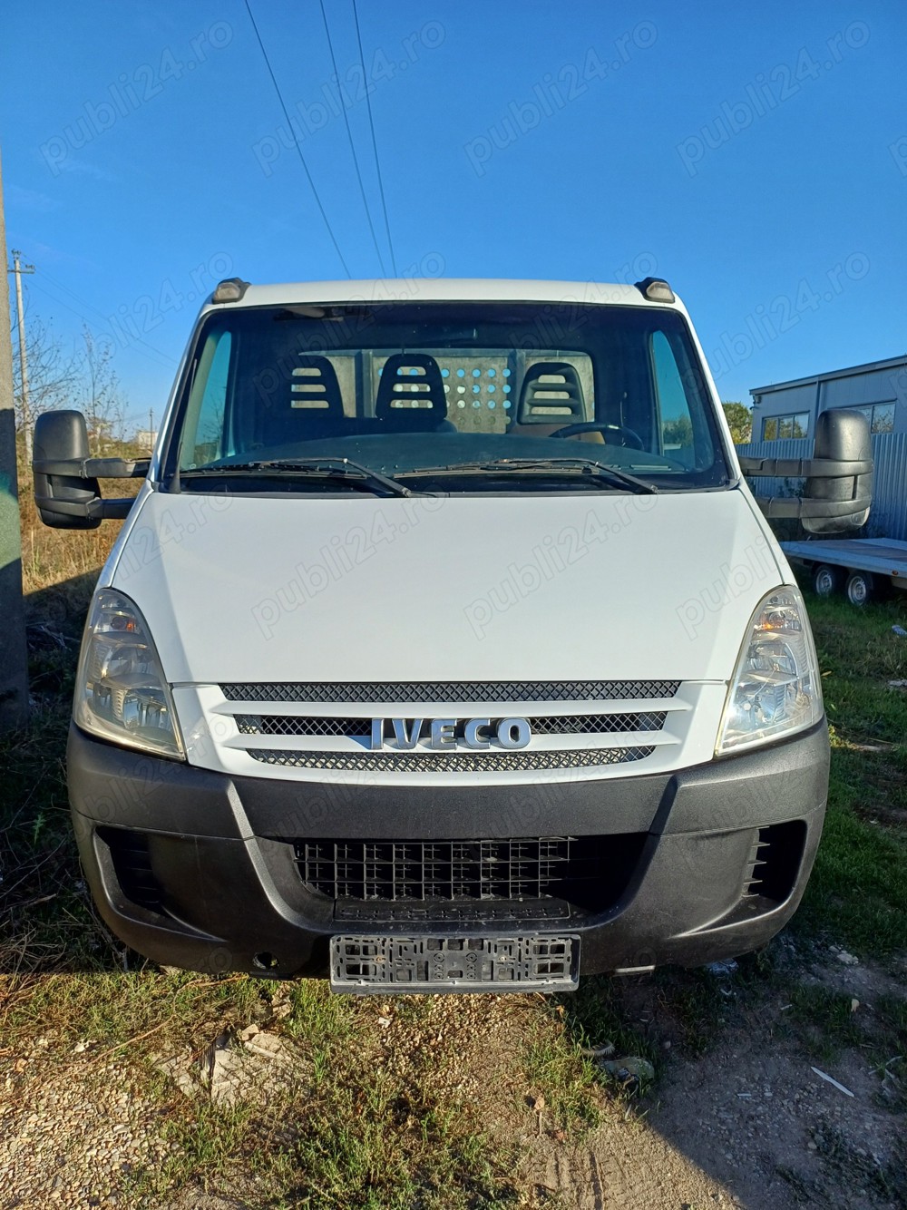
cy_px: 605
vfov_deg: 69.4
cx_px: 454
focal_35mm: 25
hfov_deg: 54.9
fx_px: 874
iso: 50
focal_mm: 4.65
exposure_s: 1/1095
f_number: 1.8
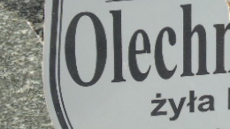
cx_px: 209
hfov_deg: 6.5
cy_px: 19
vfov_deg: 3.7
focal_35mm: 332
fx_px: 2024
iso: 80
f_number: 4.6
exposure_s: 1/160
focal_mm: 22
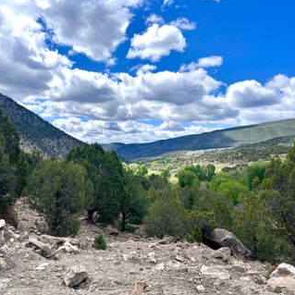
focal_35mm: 31
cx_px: 147
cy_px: 148
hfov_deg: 52.5
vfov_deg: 52.5
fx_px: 299
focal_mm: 5.7
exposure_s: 1/7463
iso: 50
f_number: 1.5
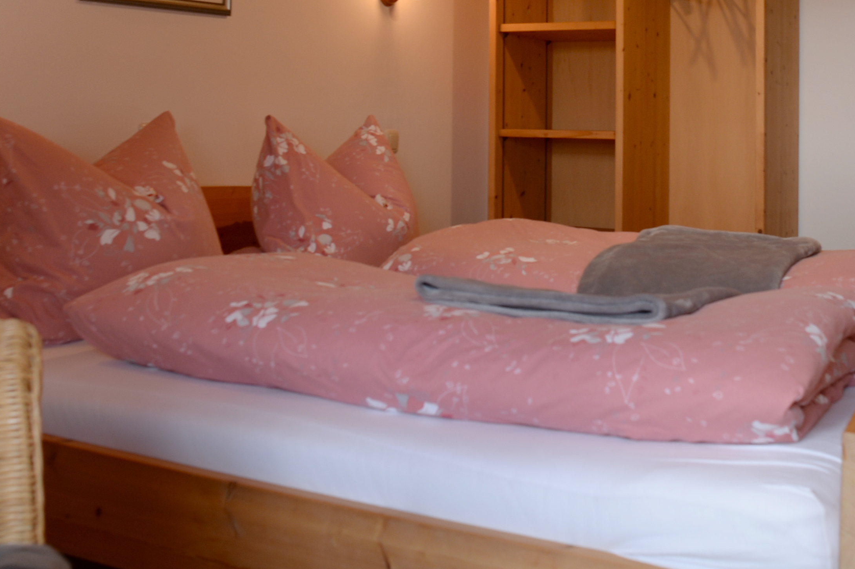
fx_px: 1068
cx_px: 432
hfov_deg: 43.6
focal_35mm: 45
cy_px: 112
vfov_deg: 29.2
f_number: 5
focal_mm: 20
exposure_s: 1/30
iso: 200
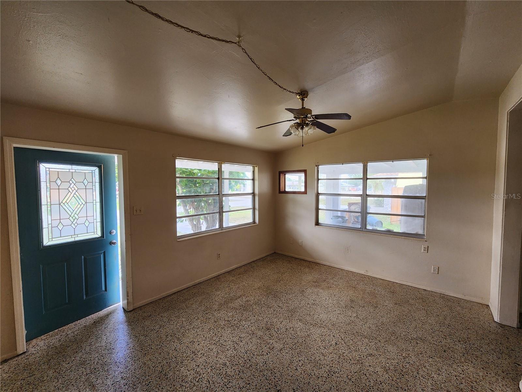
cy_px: 196
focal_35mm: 13
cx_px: 261
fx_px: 196
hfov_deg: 106.2
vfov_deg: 89.9
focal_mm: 2.2
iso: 125
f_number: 2.2
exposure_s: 1/60
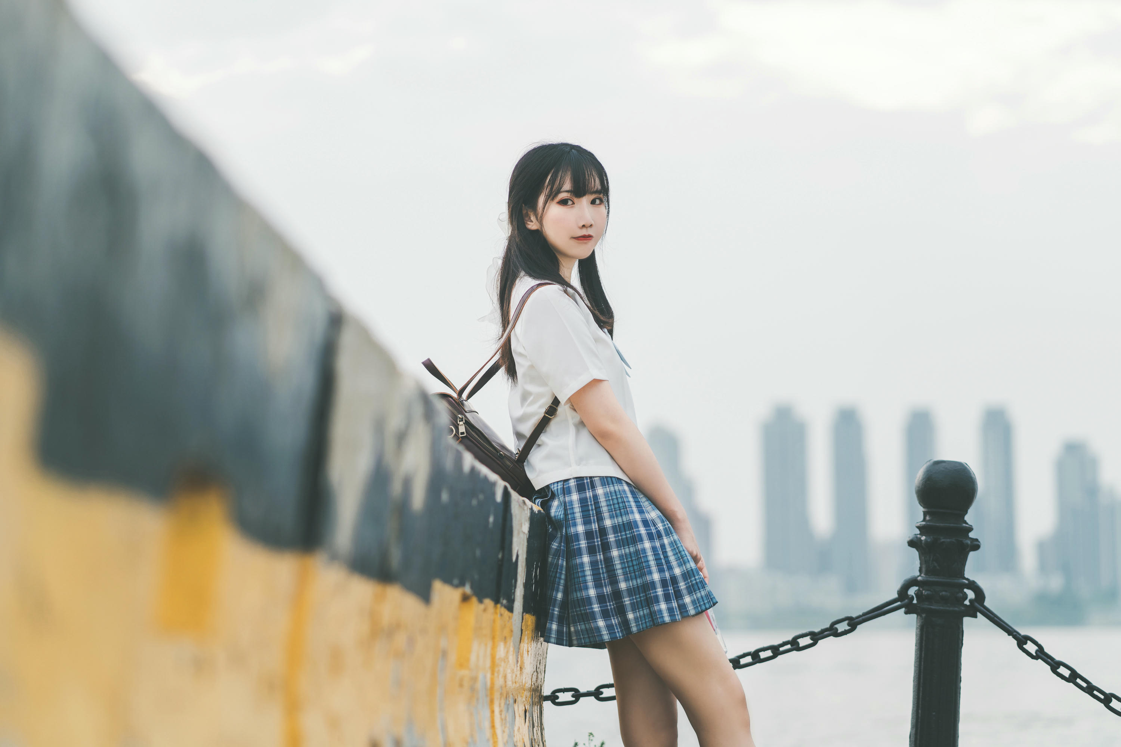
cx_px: 560
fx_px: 2647
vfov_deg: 16.1
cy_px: 374
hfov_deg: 23.9
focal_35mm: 85
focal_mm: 85
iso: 125
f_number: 2.5
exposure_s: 1/640
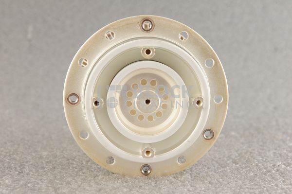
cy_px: 97
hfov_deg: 39.6
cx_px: 146
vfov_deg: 26.9
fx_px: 405
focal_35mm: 50
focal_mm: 50
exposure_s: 1/125
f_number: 9
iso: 1600
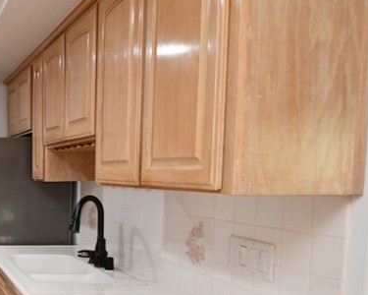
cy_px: 218
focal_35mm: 41
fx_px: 447
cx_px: -91
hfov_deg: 34.3
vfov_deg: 35.7
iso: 400
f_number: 4
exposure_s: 1/60
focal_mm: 11
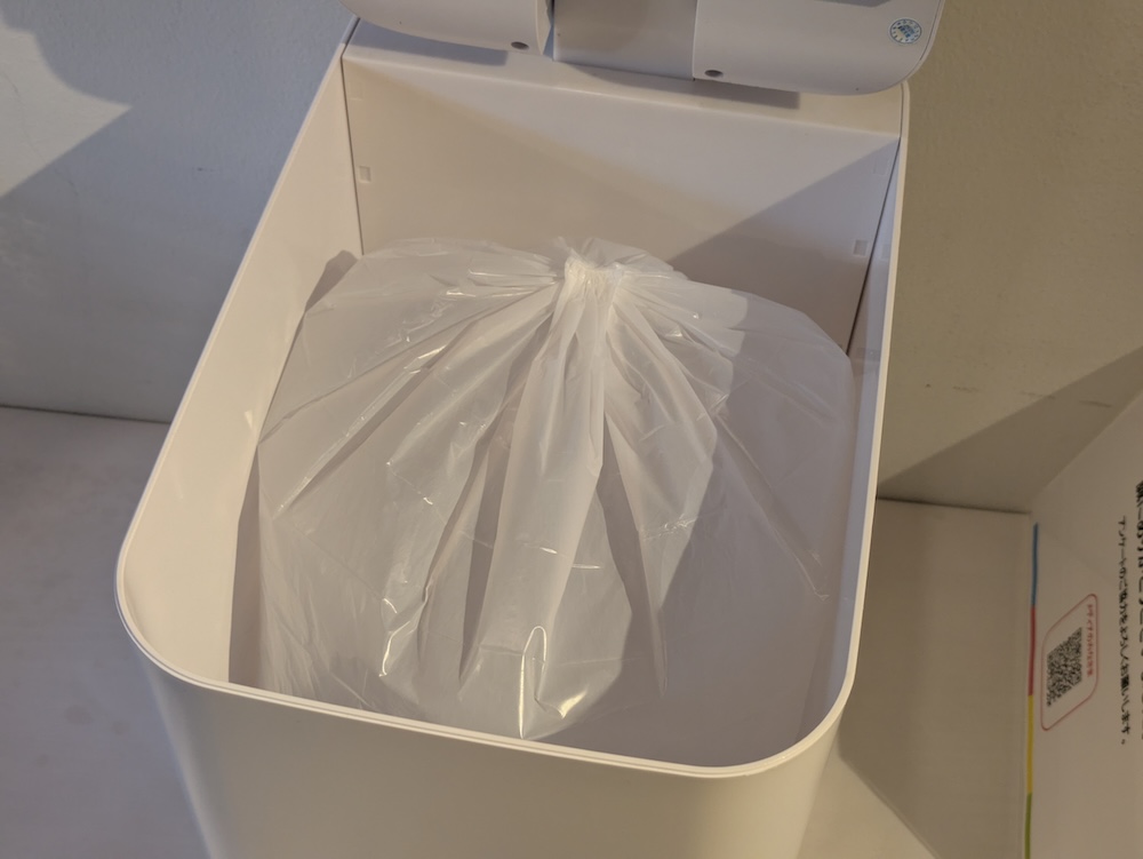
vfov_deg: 28.6
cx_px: 572
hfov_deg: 37.5
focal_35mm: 51
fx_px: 1685
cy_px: 430
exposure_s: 1/100
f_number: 1.89
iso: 183
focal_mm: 5.43
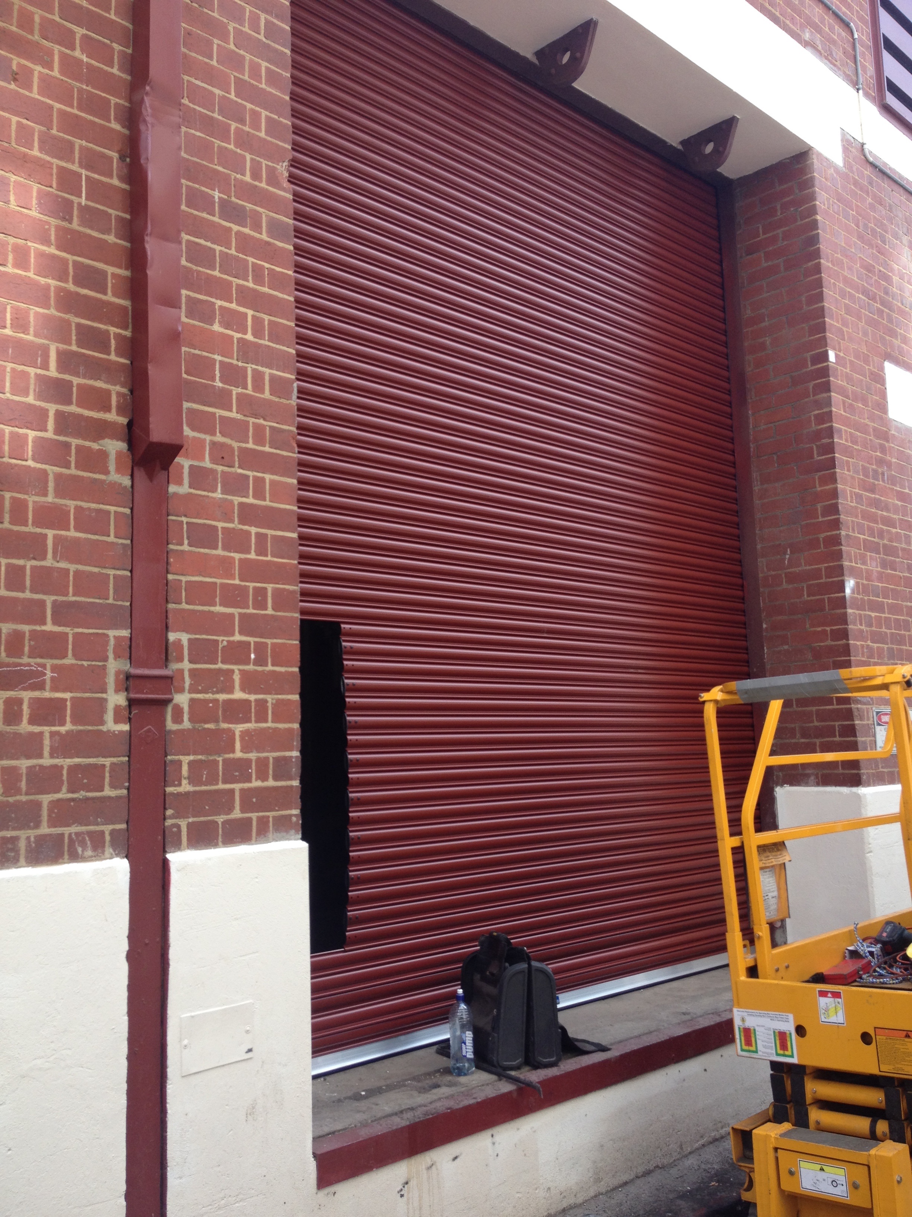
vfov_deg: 52.6
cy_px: 608
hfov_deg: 40.7
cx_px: 456
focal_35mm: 35
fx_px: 1229
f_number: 2.4
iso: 50
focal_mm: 4.28
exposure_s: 1/230
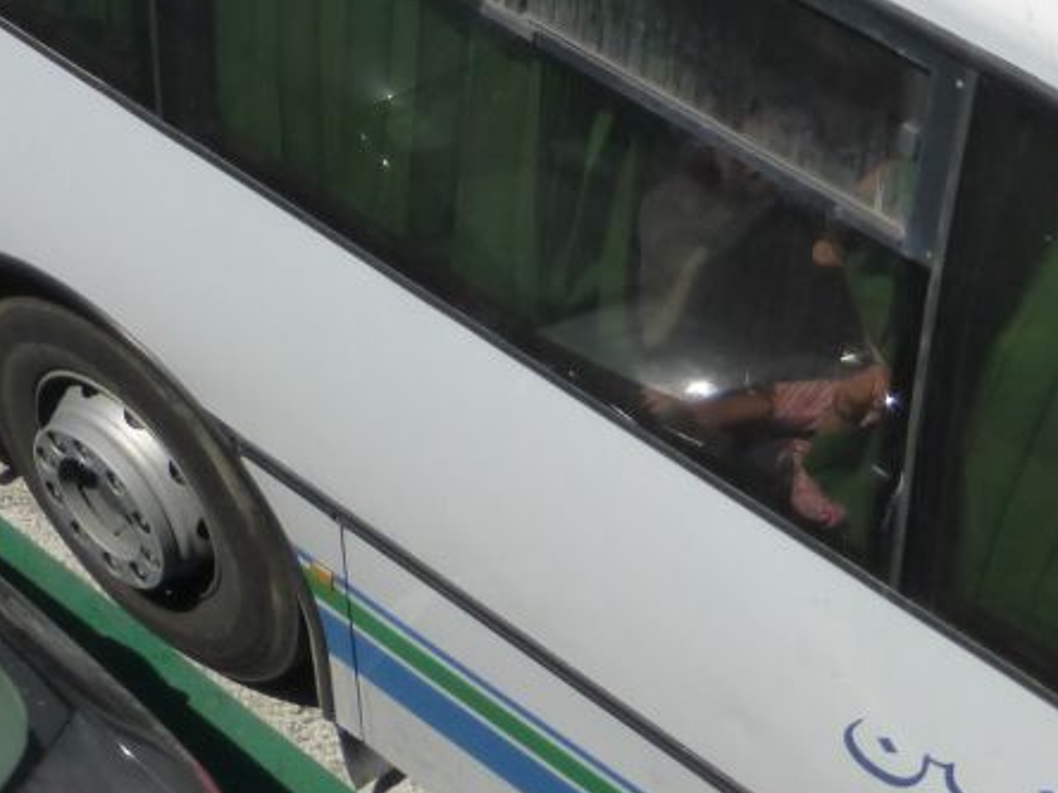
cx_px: 362
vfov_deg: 13.0
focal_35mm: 109
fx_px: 3331
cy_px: -291
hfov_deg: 18.0
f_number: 5
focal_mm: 6.1
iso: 160
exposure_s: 1/2000
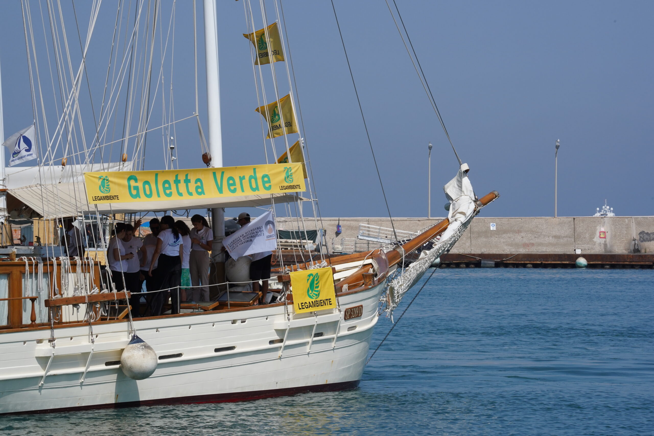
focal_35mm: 200
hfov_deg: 10.3
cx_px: 327
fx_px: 3633
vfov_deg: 6.9
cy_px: 218
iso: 800
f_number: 22
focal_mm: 200
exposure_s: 1/500
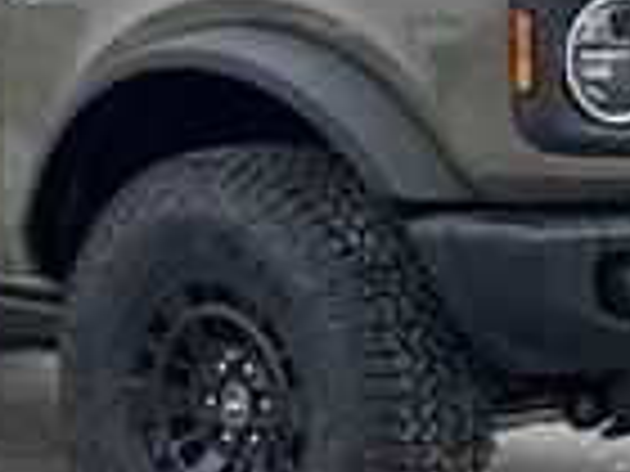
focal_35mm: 173
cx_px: 202
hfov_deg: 11.4
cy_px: 139
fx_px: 3149
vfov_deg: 8.6
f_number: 1.78
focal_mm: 6.76
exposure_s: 1/2513
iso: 64
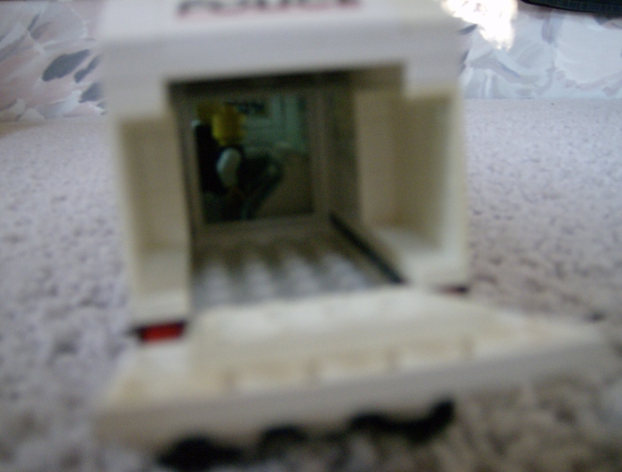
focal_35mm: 36
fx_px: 650
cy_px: 236
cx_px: 311
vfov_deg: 40.0
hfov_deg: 51.1
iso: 200
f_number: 2.8
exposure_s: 1/12.8
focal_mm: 6
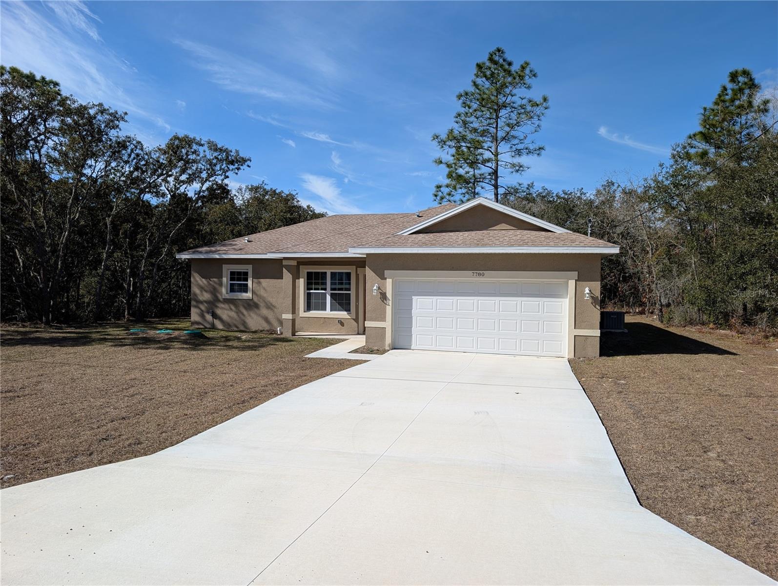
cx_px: 389
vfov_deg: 56.9
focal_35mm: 24
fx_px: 540
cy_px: 293
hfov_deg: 71.5
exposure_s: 1/1572
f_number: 1.68
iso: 27
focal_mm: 6.9
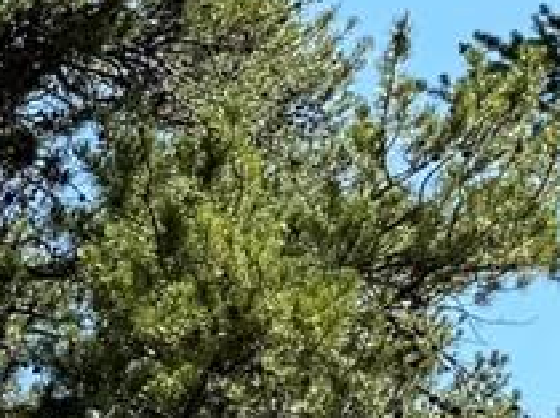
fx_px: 2957
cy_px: 1009
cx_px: -1339
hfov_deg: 8.3
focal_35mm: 183
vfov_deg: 7.5
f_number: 1.78
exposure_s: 1/1597
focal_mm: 6.76
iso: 80
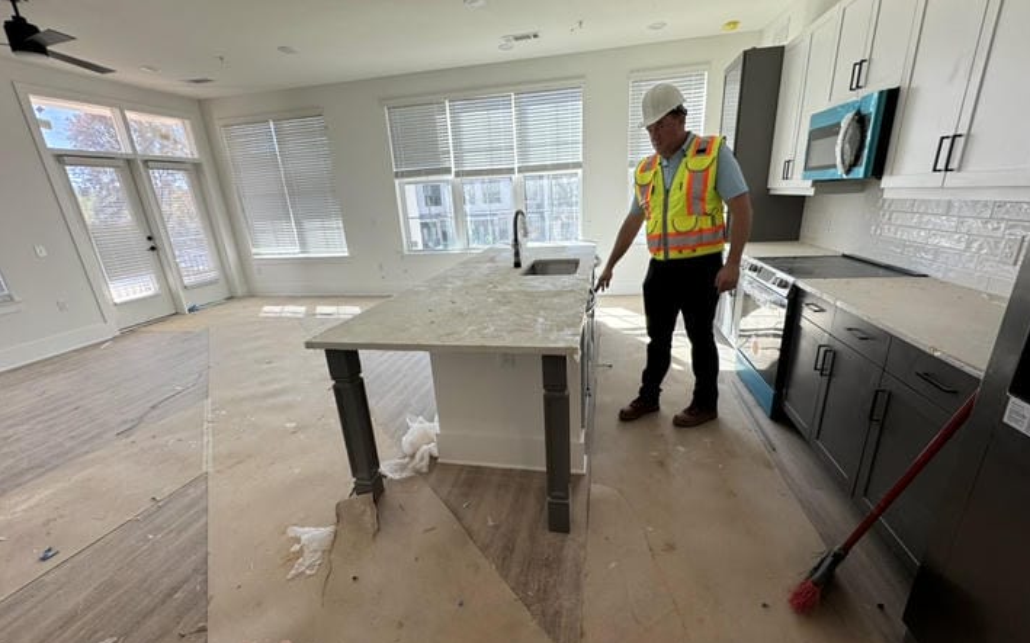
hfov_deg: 101.5
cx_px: 519
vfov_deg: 74.8
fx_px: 421
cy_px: 332
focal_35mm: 15
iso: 40
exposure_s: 1/194
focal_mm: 2.22
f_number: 2.2
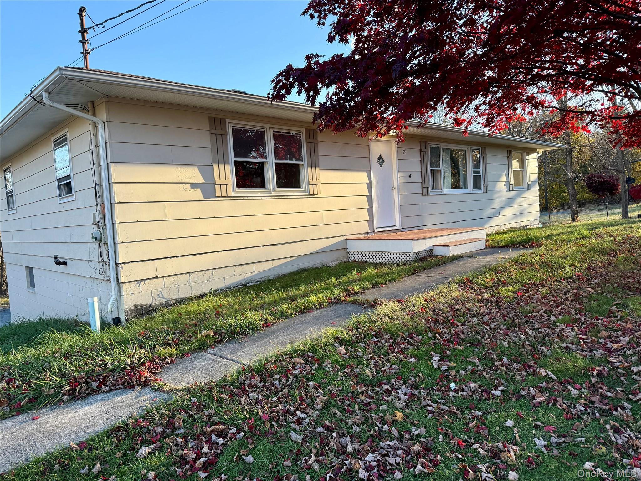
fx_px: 444
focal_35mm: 24
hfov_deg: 71.6
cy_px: 240
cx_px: 320
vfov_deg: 56.8
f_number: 1.78
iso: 100
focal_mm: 6.76
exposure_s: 1/780
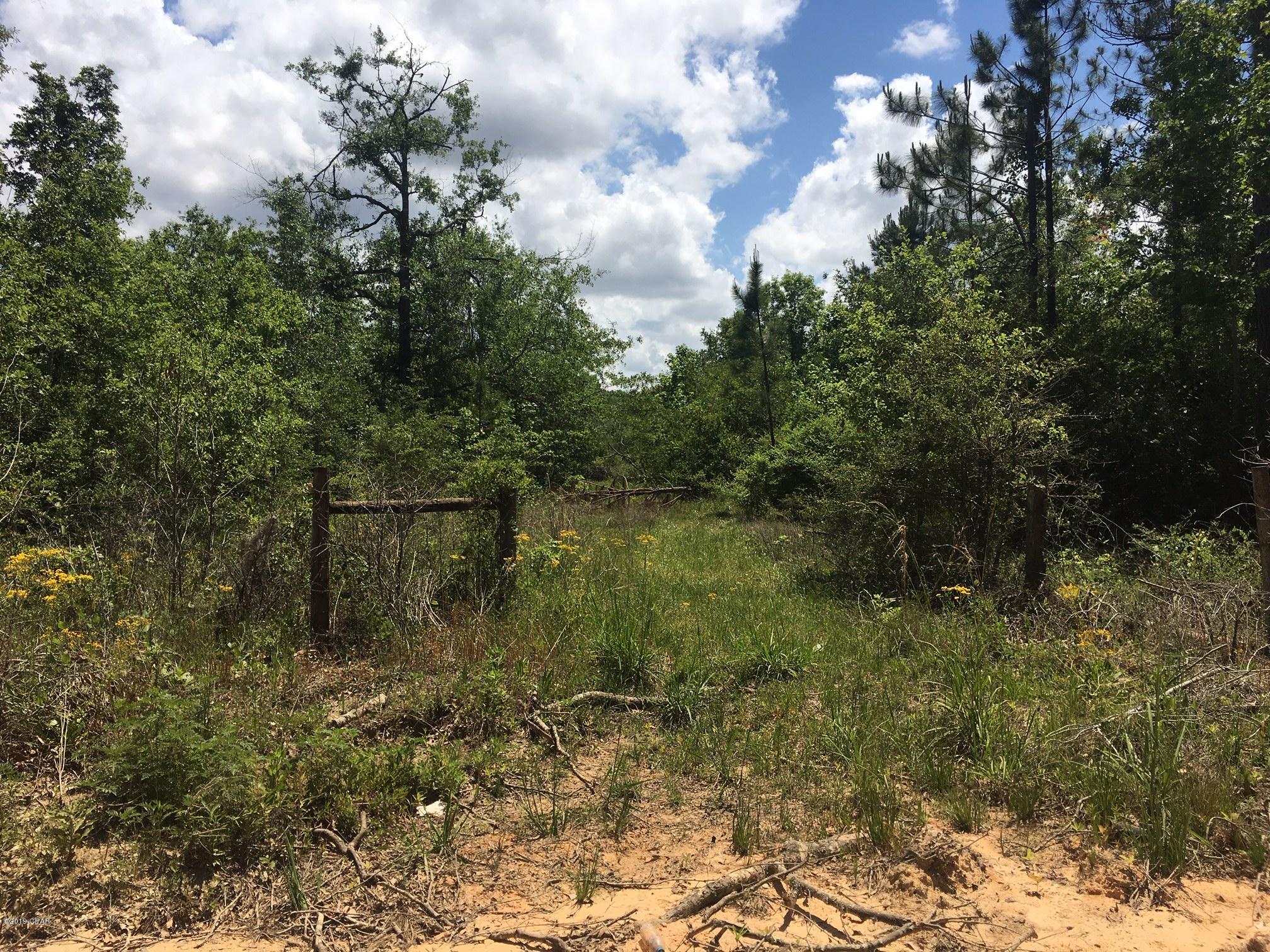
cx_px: 635
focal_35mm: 29
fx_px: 1064
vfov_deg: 48.2
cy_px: 476
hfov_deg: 61.7
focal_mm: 4.15
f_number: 2.2
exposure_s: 1/2198
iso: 25
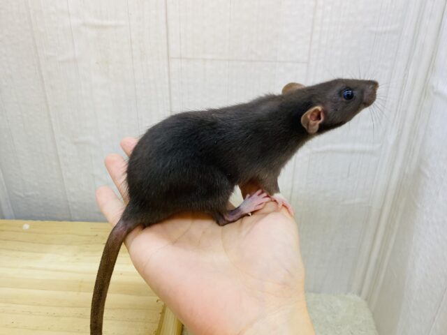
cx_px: 224
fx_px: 336
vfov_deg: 53.1
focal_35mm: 26
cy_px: 168
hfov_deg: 67.3
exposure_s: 1/100
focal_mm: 4.25
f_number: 1.8
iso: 125
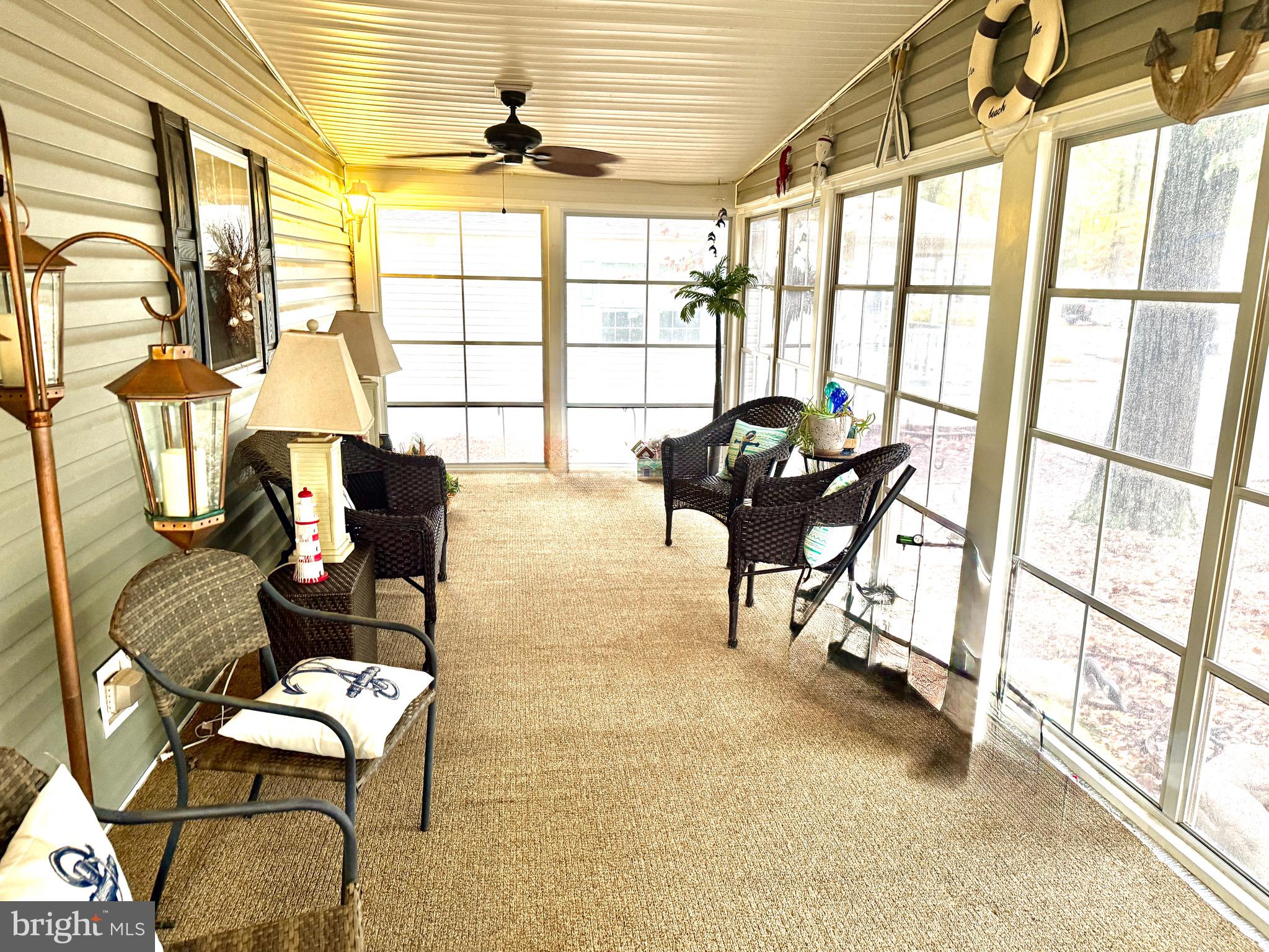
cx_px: 634
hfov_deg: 71.6
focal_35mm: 24
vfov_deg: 56.8
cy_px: 476
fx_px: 880
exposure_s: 1/59
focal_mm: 6.76
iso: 250
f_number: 1.78
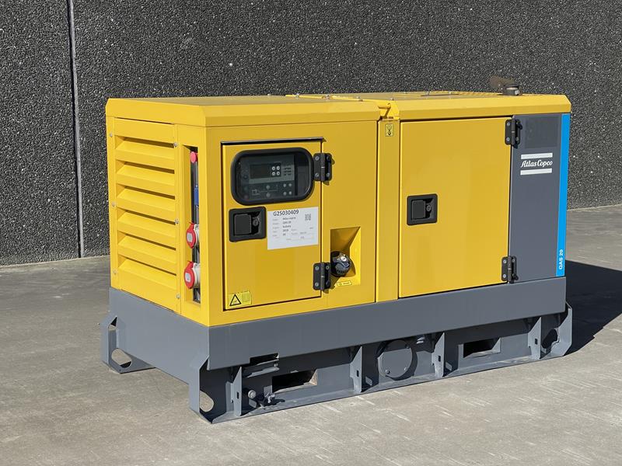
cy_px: 233
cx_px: 311
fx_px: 1150
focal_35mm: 64
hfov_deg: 30.3
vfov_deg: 22.9
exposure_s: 1/1393
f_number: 2.2
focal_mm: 7.5
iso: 20
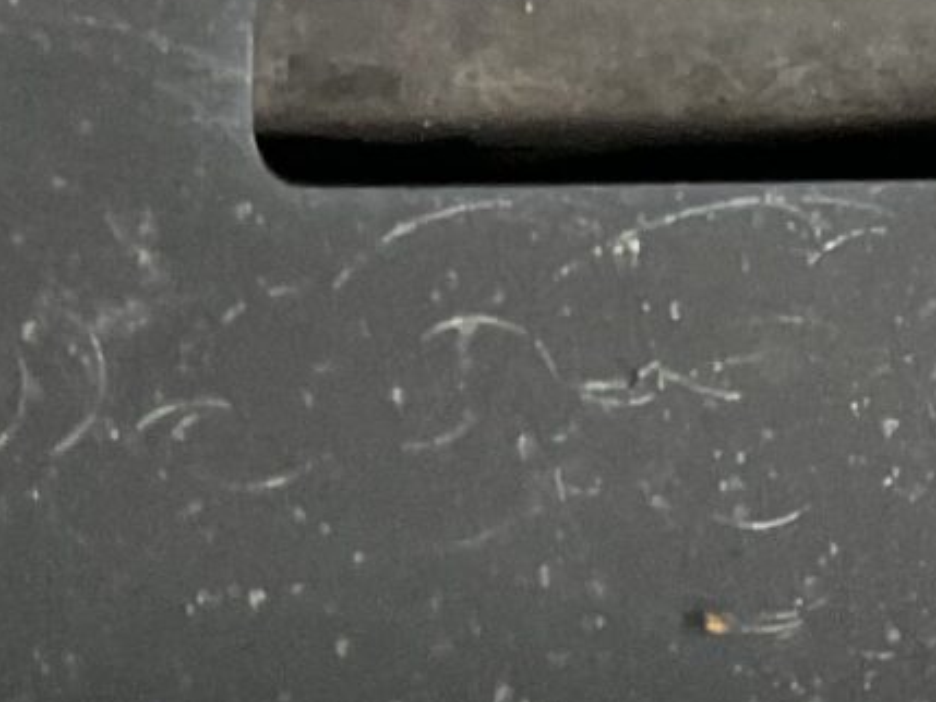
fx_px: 4679
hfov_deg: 10.1
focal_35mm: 173
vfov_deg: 8.5
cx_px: 2156
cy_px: 37
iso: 50
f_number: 1.8
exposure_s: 1/50
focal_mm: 3
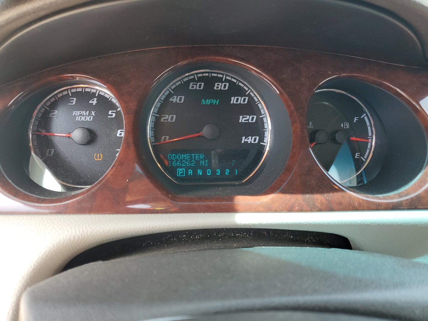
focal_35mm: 26
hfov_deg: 67.3
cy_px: 160
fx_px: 321
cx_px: 214
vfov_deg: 53.1
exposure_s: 1/135
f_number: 1.5
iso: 50
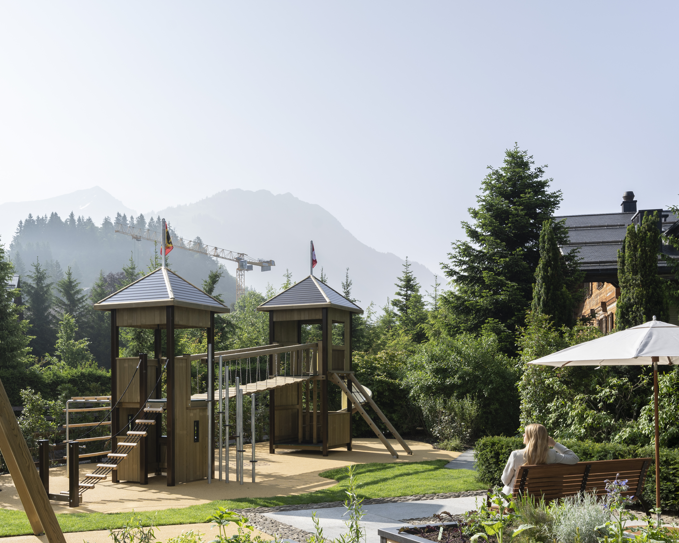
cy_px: 381
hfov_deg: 47.8
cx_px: 296
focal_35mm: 38
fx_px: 764
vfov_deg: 38.5
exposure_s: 1/320
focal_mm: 24
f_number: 8
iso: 100
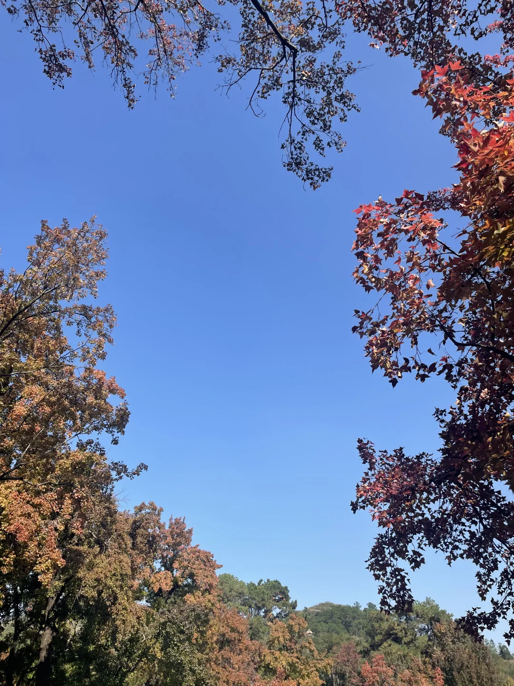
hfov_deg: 53.1
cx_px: 257
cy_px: 343
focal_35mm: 26
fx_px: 515
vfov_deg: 67.3
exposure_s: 1/2747
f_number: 1.6
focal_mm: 4.2
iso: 32
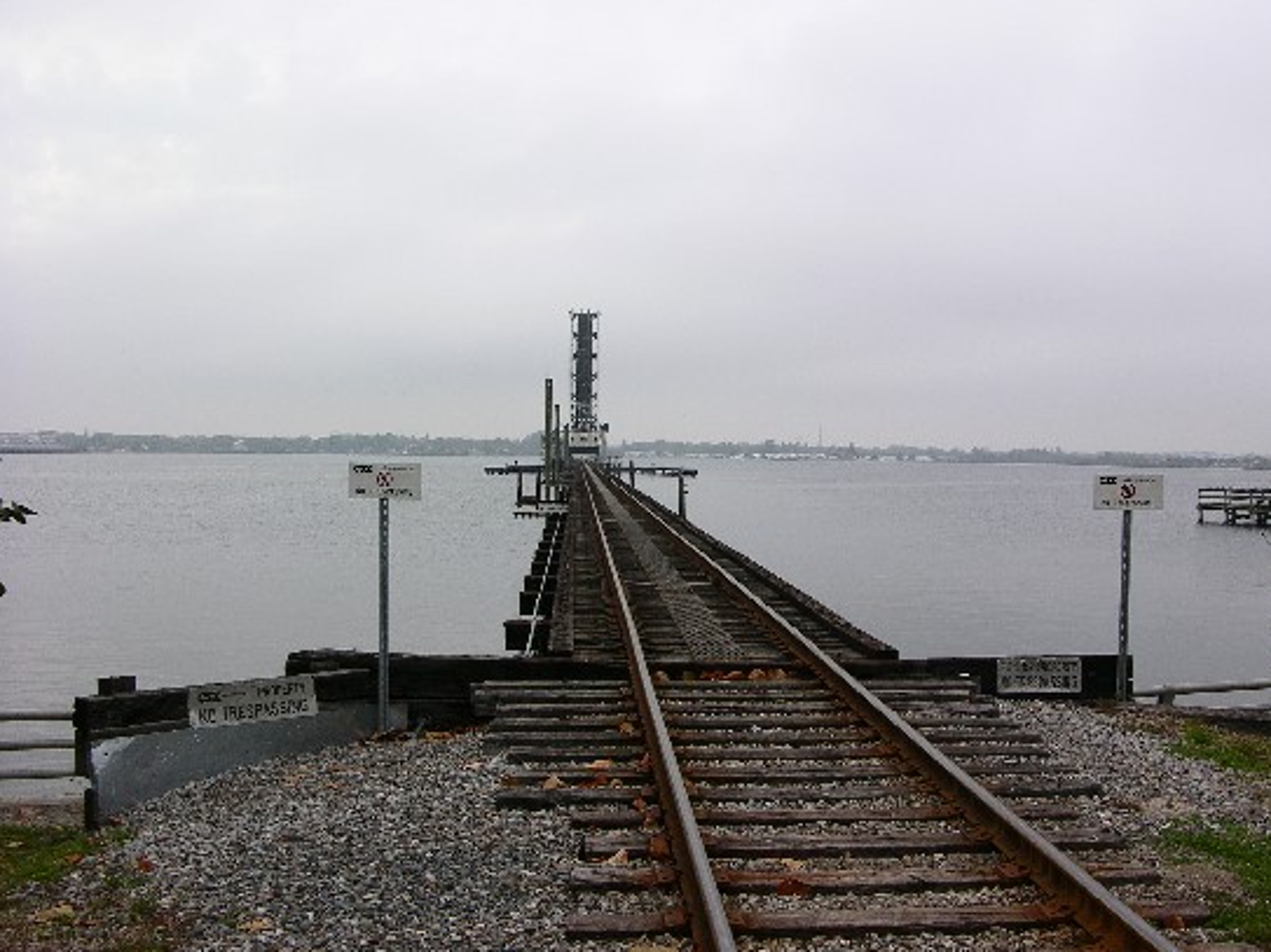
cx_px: 678
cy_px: 480
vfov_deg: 35.9
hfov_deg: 46.8
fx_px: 1468
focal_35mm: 40
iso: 50
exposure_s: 1/46.5
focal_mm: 9.5
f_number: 4
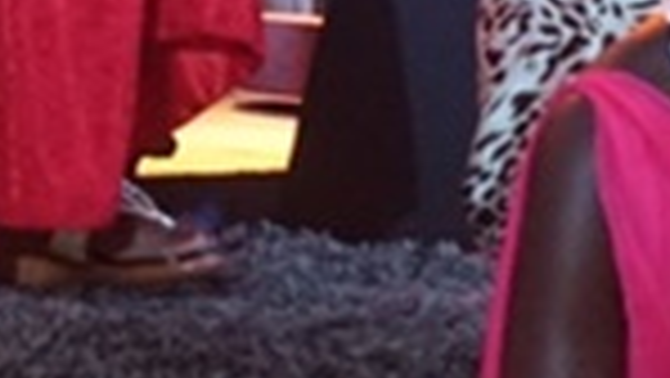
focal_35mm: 182
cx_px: -137
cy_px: -189
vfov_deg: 6.6
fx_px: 3235
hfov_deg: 11.6
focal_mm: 24
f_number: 4
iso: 3200
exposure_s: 1/40
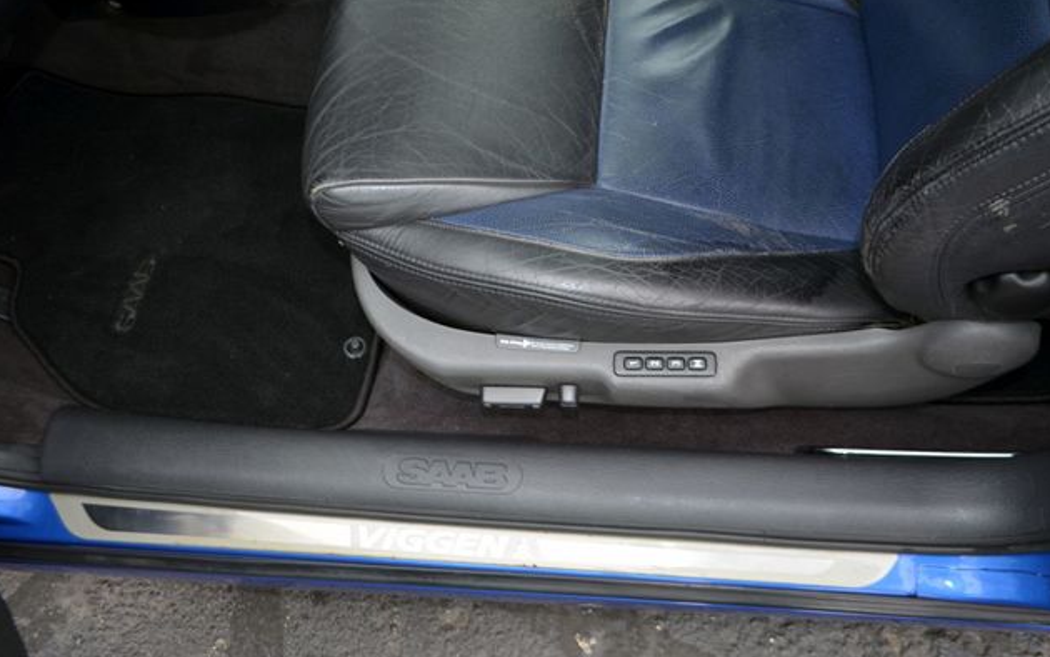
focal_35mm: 31
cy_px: 317
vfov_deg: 40.6
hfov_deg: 61.2
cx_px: 523
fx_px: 887
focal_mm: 20
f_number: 3.8
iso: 200
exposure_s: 1/200
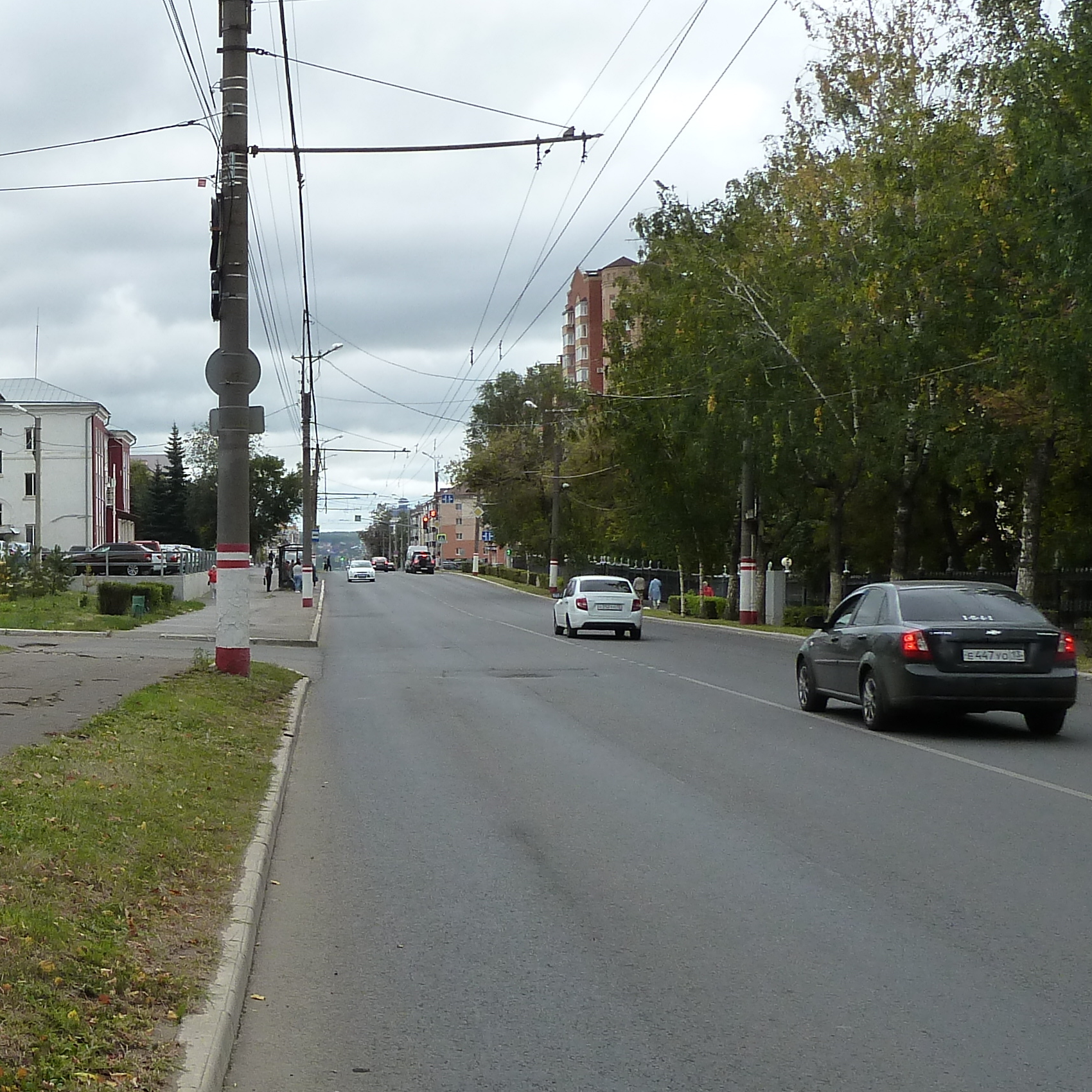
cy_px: 550
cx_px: -13
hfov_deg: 30.4
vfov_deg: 32.8
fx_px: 1856
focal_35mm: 52
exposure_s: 1/200
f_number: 4
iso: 125
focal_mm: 4.1
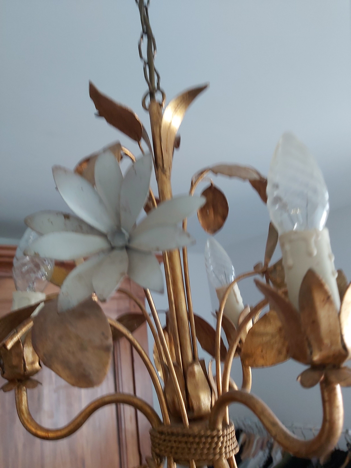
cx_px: 176
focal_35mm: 26
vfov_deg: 67.3
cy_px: 234
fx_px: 352
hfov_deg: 53.1
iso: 200
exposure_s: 1/33
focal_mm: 3.92
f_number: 1.7
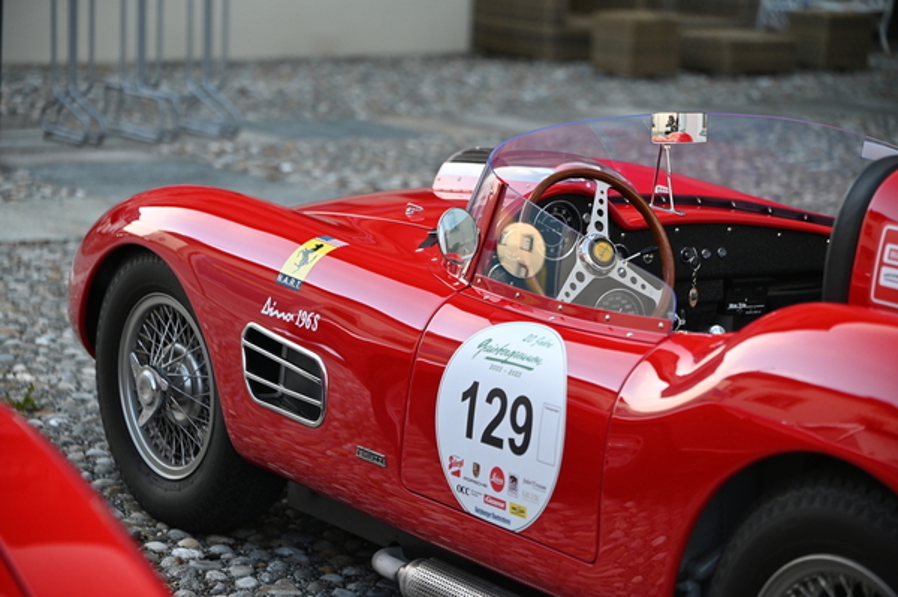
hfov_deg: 20.8
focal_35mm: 98
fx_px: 2442
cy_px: 298
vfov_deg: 13.9
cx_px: 449
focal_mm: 98
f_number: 2.8
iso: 560
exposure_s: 1/125
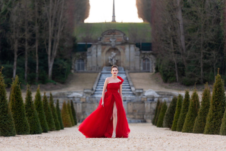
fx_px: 930
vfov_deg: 9.3
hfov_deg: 13.9
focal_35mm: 148
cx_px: 113
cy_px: 75
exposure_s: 1/400
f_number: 3.5
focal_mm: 145
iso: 400
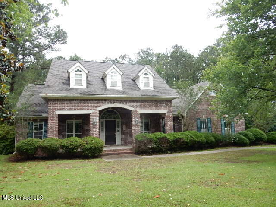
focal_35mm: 25
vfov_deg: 54.9
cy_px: 104
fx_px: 199
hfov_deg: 69.4
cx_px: 138
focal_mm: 4.5
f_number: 3.7
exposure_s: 1/100
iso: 125
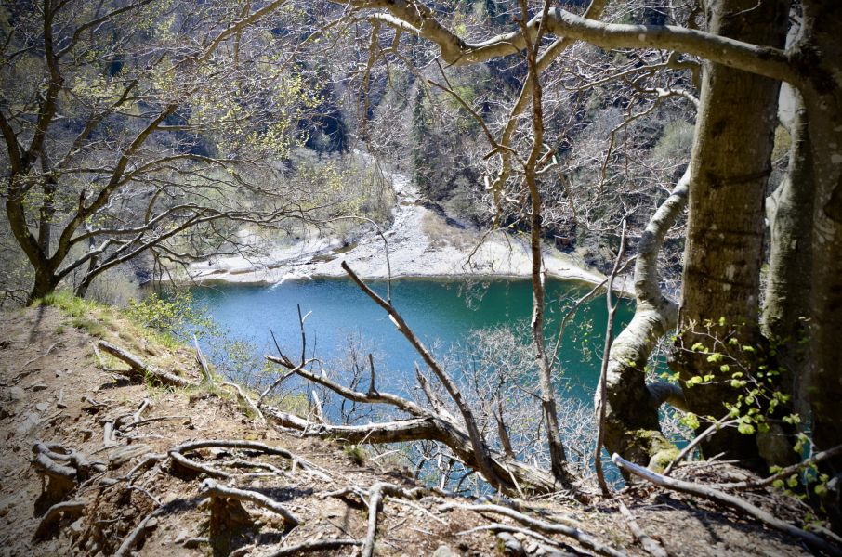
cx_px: 421
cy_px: 278
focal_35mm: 27
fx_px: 630
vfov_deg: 47.7
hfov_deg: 67.5
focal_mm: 18
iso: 250
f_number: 8
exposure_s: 1/250
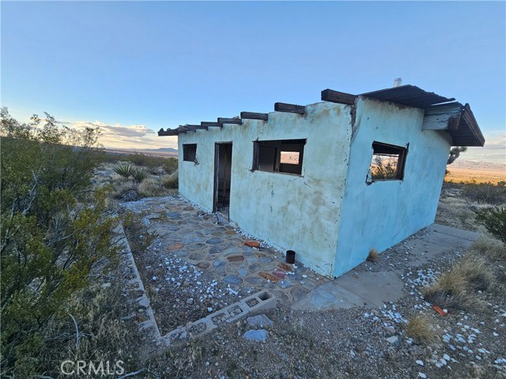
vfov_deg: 89.9
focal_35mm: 13
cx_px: 253
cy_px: 190
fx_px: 190
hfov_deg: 106.2
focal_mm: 2.2
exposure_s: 1/385
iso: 50
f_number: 2.2
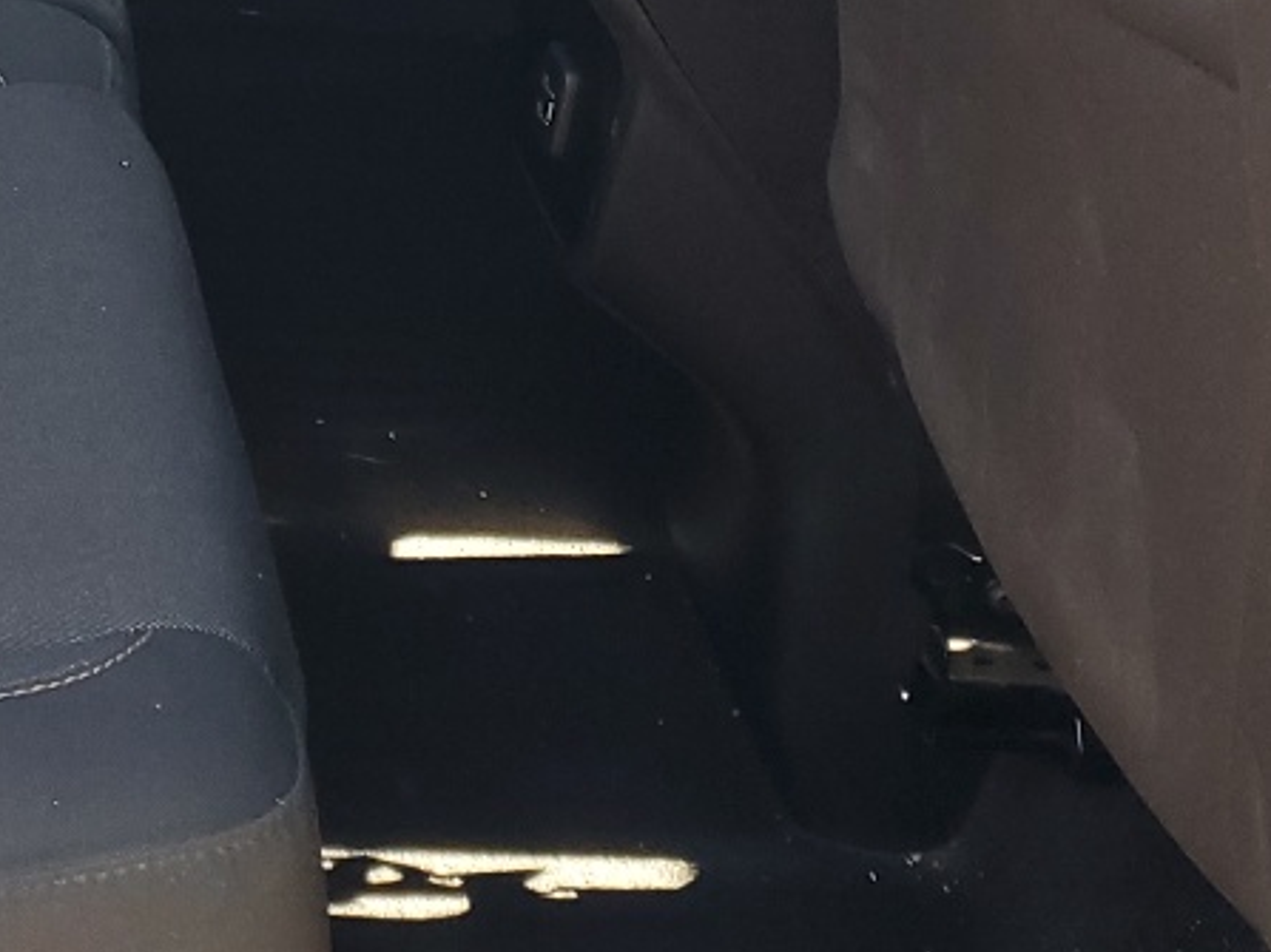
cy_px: -503
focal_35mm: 93
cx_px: -236
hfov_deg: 19.9
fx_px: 3414
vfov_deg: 14.7
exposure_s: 1/120
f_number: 1.5
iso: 62
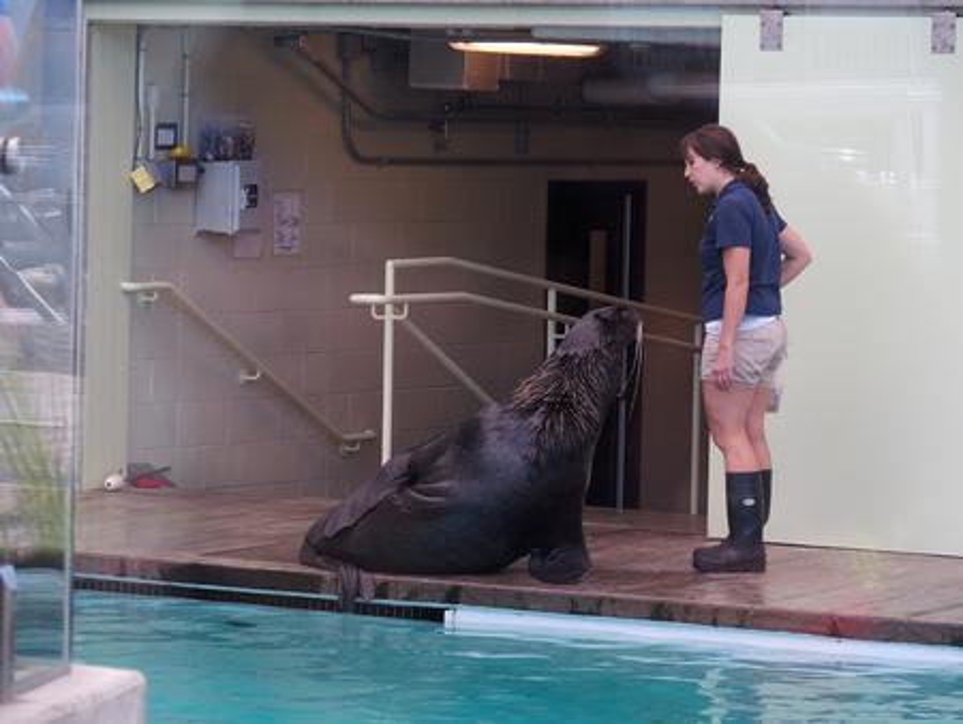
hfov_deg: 13.2
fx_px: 4175
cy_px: 362
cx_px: 482
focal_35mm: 150
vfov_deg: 9.9
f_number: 2.8
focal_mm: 31.8
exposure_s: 1/250
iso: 100
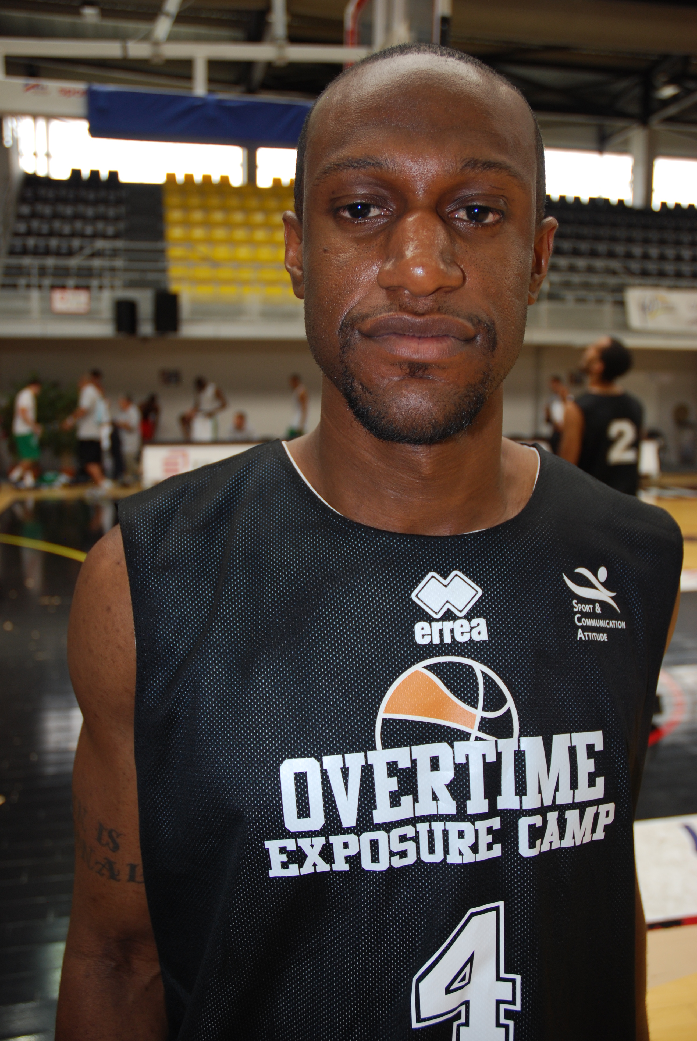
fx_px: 956
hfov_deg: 40.1
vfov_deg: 57.2
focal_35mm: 33
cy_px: 520
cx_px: 348
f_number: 3.8
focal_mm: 22
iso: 200
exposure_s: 1/60
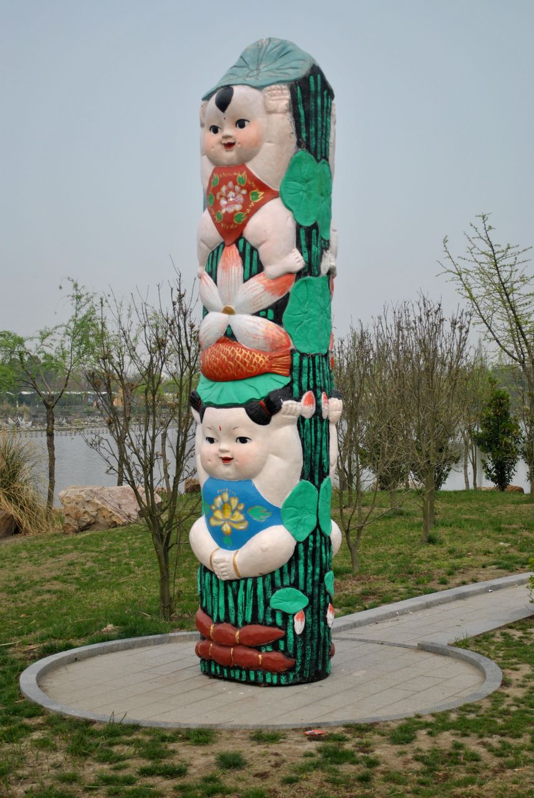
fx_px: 1331
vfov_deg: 33.4
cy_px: 399
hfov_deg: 22.7
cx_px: 267
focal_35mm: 60
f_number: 5.3
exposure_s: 1/800
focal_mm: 40
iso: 200
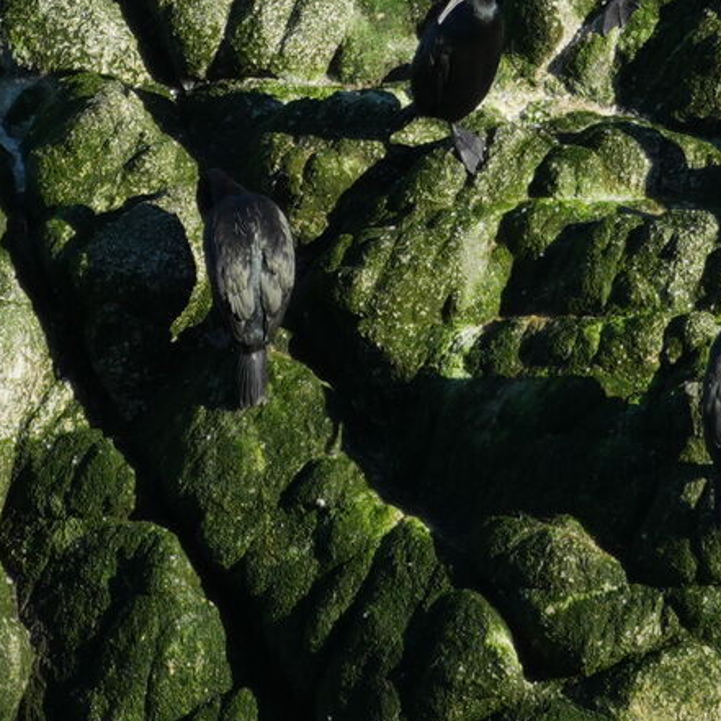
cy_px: -472
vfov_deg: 3.2
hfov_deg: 3.2
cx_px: 260
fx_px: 12749
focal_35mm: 541
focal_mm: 65
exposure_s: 1/640
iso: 200
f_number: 5.6
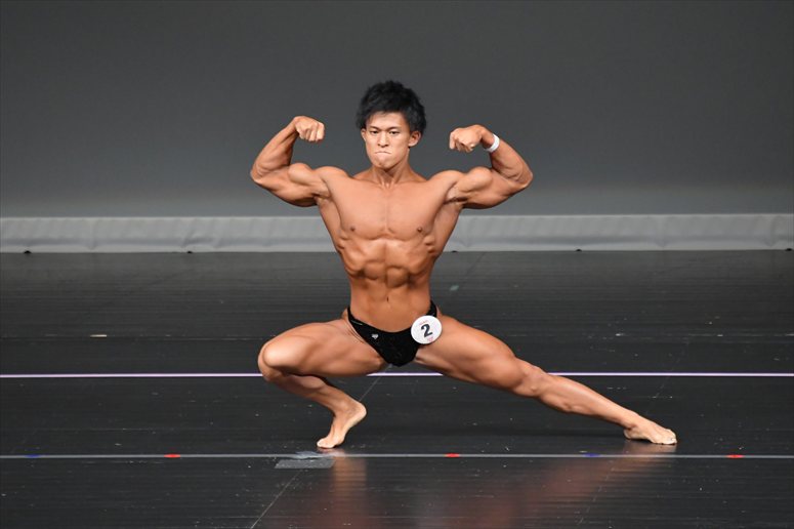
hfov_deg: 4.6
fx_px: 9920
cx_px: 397
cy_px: 264
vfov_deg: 3.1
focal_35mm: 450
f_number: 5.6
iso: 4000
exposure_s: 1/400
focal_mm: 300
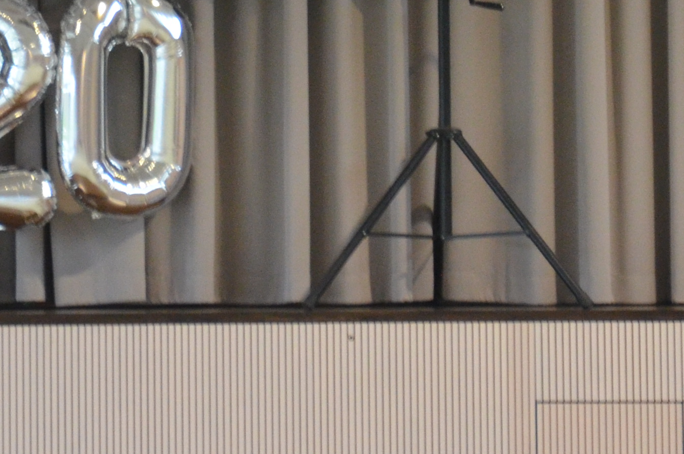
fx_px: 7810
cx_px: 130
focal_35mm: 412
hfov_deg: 5.0
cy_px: -74
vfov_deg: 3.3
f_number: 5.3
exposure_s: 1/60
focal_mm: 75
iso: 1600
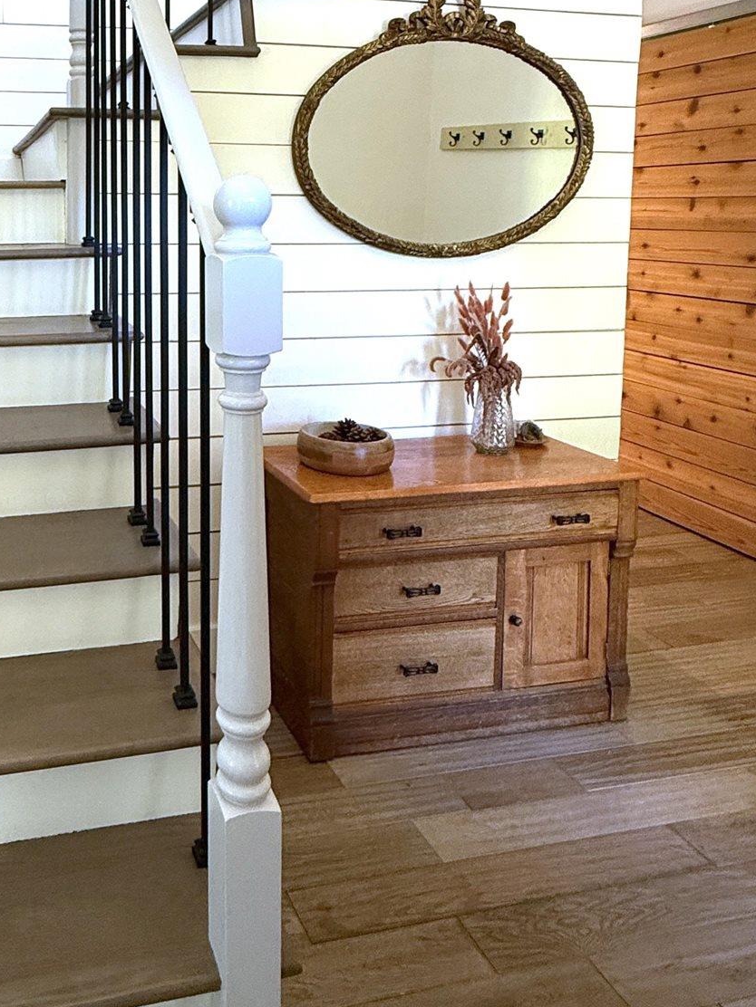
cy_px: 283
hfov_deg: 45.1
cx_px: 120
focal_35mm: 29
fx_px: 844
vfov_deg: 59.2
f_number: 2.2
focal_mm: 2.22
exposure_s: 1/60
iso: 320
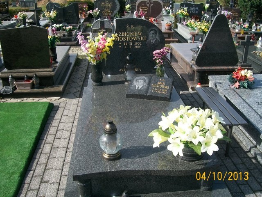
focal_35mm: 36
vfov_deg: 39.7
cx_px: 131
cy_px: 98
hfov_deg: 51.4
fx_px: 272
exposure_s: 1/320
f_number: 4.8
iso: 80
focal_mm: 6
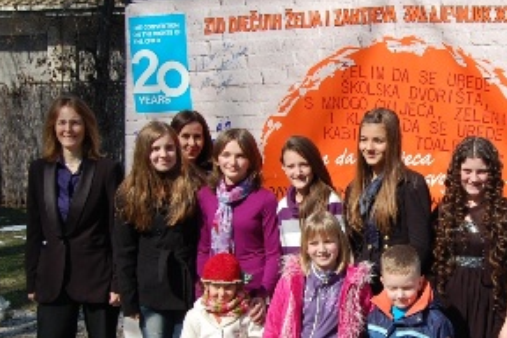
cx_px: 432
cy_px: 247
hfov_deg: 31.7
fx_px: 859
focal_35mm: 61
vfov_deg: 22.1
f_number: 9
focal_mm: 18
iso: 200
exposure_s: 1/320
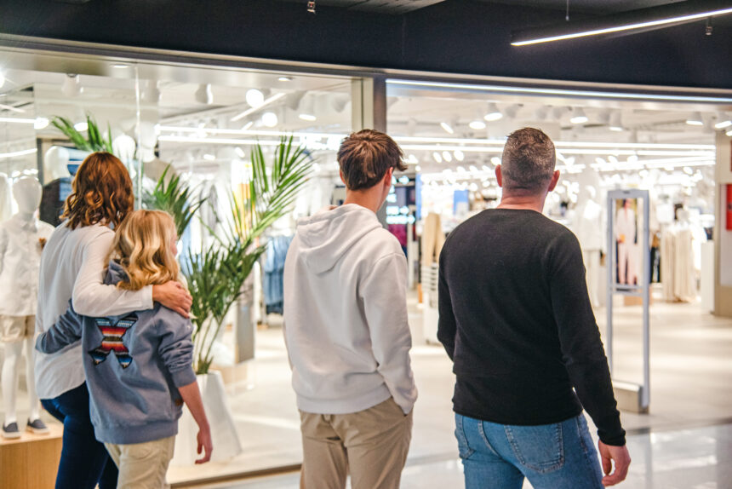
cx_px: 366
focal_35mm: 52
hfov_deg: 38.2
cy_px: 244
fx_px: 1058
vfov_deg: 26.0
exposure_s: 1/250
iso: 640
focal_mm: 52
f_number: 4
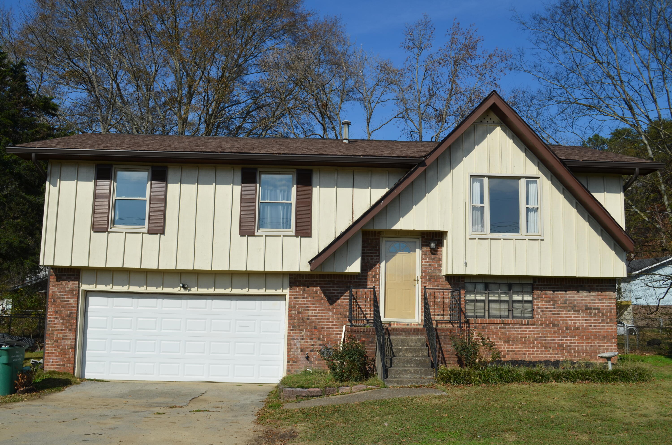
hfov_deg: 53.2
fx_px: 671
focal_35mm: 36
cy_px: 222
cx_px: 336
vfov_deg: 36.7
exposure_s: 1/320
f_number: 9
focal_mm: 24
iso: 100
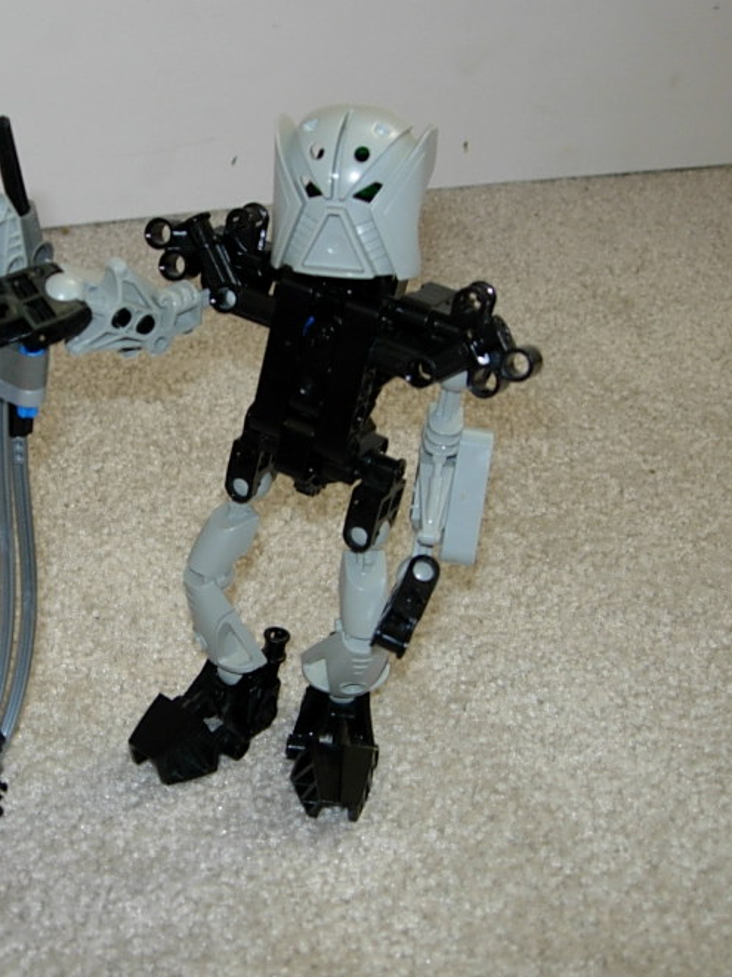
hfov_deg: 24.6
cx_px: 200
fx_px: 1664
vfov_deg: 32.7
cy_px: 466
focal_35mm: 59
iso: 79
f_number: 2.8
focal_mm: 7.8
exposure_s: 1/20.1
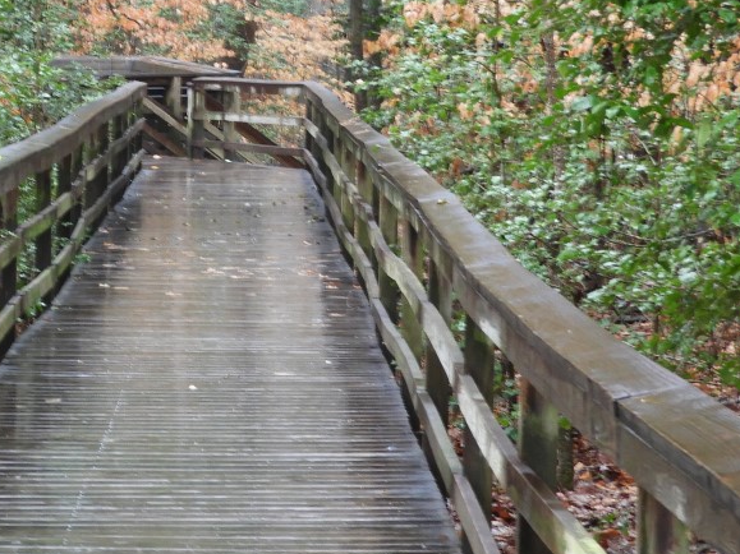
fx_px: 3719
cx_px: 123
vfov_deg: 8.5
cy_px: 138
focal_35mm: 174
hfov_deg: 11.3
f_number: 4.5
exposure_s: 1/30
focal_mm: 12.5
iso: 140
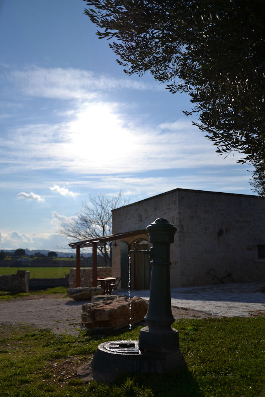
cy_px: 198
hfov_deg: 41.7
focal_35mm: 32
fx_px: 348
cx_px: 132
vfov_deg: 59.5
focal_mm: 21
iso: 100
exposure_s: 1/3200
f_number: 3.8
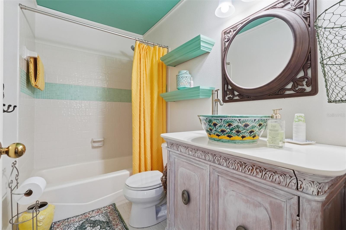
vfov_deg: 72.0
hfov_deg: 95.0
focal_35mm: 16
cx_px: 173
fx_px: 158
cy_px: 115
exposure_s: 1/640
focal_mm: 16.5
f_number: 7.1
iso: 3200
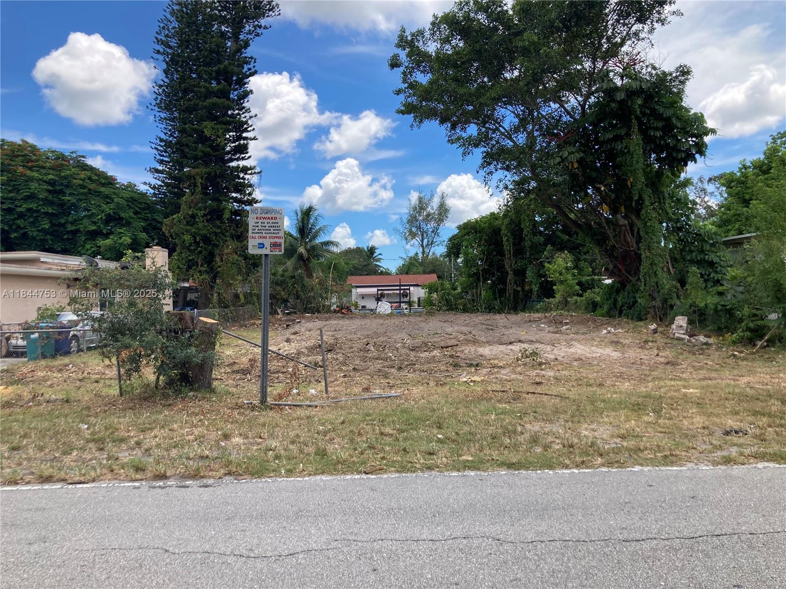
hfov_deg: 63.4
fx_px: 636
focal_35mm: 28
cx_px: 393
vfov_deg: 49.7
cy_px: 294
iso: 20
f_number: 1.8
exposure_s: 1/1245
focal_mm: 3.99
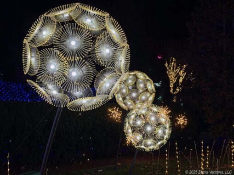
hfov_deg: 39.7
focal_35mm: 48
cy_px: 88
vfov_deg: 30.2
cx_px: 117
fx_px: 324
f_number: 1.78
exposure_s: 1/52
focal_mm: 6.76
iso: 100
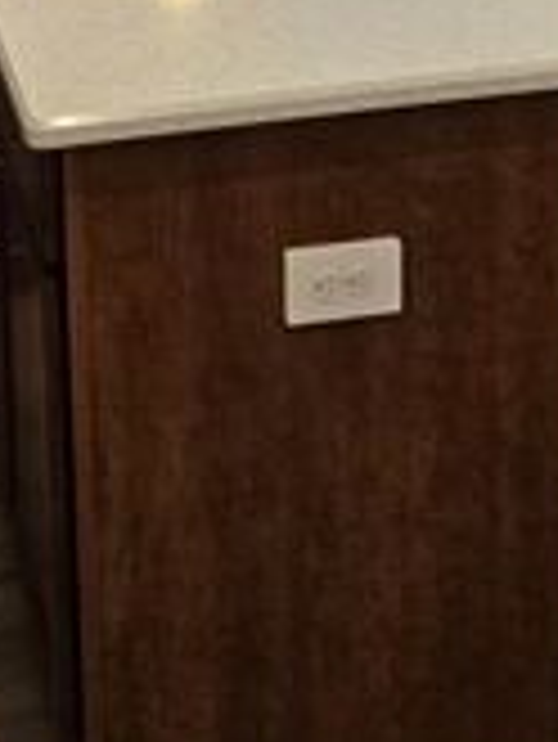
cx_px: 74
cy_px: -306
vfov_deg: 22.5
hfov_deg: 19.6
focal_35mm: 74
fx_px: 1588
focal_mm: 5.4
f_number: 1.8
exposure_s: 1/120
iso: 250
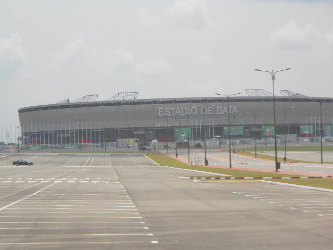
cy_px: 125
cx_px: 166
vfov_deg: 14.1
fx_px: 1010
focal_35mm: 105
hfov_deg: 18.7
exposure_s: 1/640
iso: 80
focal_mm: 18.7
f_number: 5
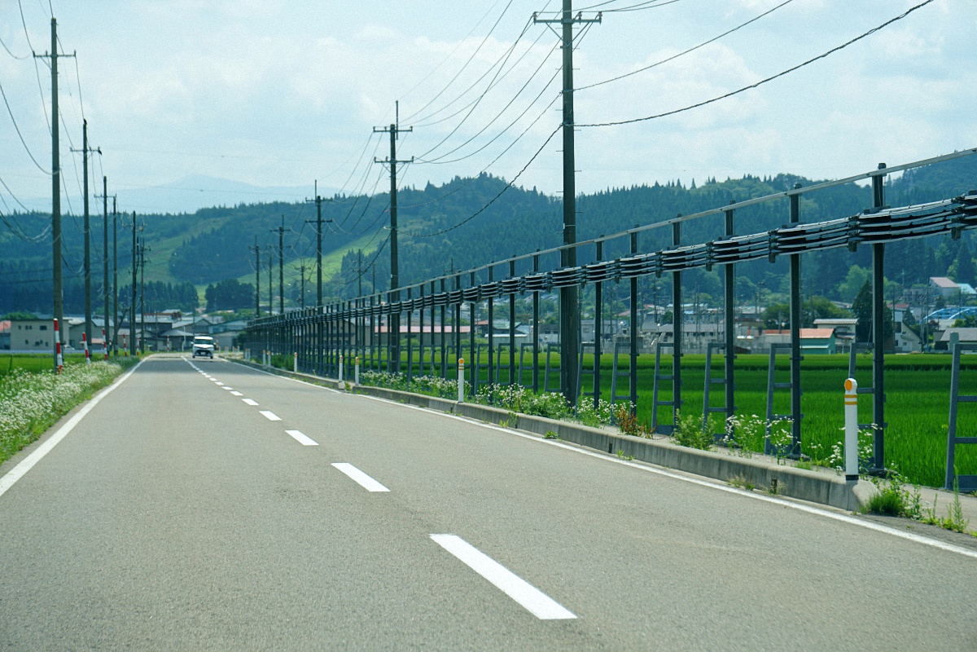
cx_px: 488
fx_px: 2849
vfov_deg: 13.0
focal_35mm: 105
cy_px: 326
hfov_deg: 19.5
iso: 100
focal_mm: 70
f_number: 4.5
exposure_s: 1/640
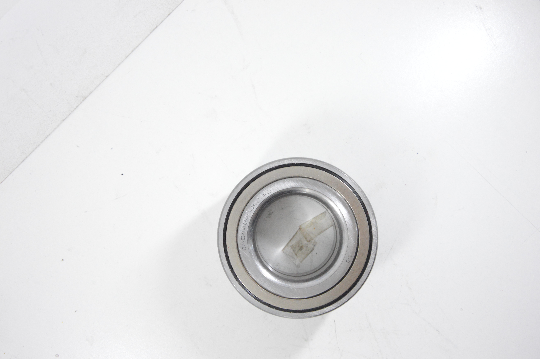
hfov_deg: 43.6
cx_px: 270
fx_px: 674
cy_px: 180
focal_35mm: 45
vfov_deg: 29.8
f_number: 7.1
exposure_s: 1/100
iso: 3200
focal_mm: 30
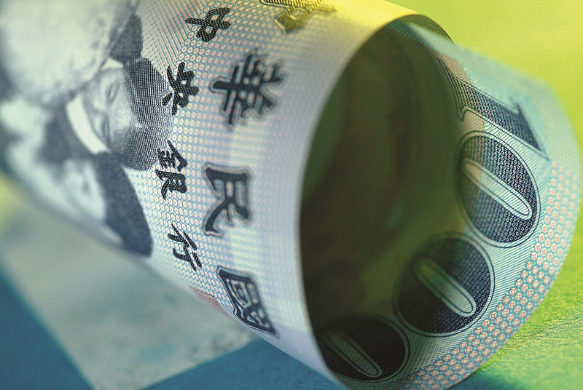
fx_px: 2554
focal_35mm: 158
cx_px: 292
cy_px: 195
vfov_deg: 8.7
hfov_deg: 13.0
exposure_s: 1/125
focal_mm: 105
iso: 100
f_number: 6.7
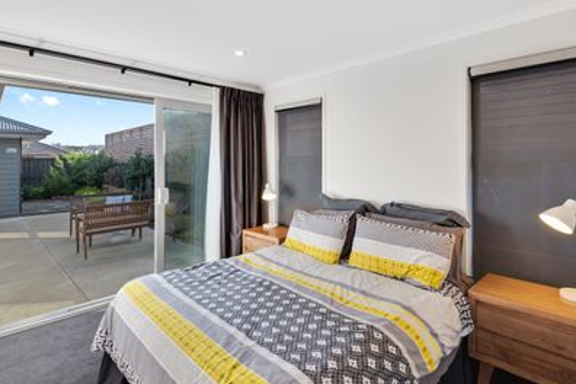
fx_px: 304
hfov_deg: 86.8
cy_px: 158
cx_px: 272
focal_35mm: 19
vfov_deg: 64.1
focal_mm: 16
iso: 200
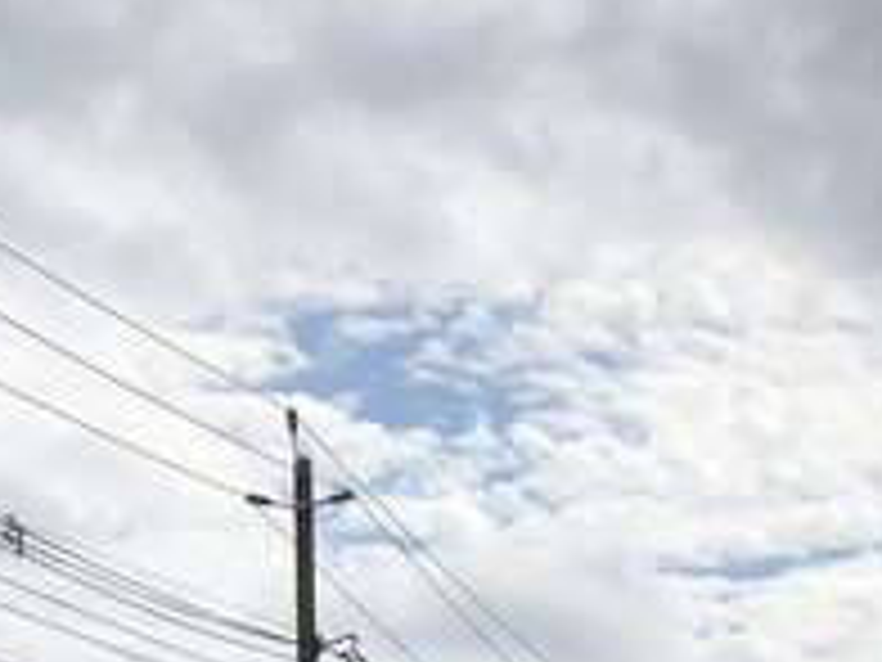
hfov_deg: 17.1
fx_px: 2905
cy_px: 1342
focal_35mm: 114
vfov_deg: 11.6
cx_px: 765
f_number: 1.8
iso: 25
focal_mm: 4
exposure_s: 1/4049
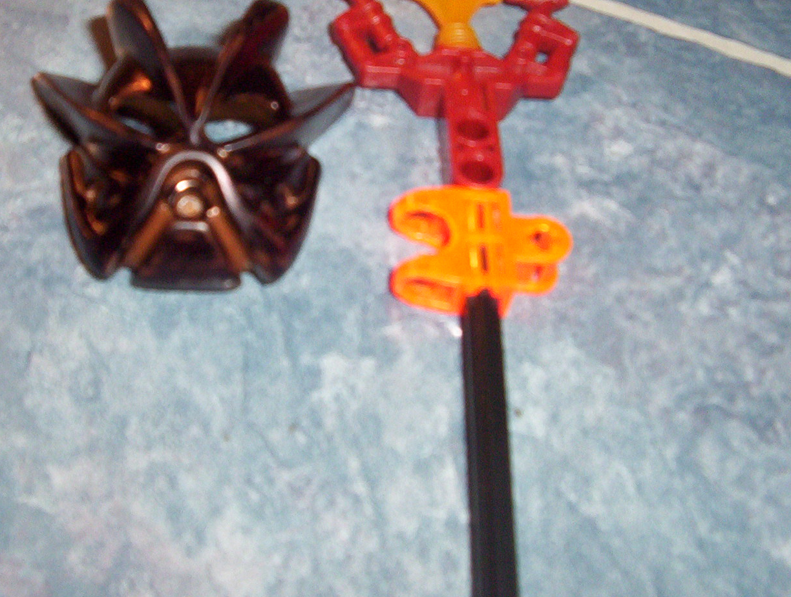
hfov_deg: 36.4
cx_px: 271
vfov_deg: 28.1
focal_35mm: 52
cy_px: 243
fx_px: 1191
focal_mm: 5.26
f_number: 3.84
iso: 140
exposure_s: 1/60
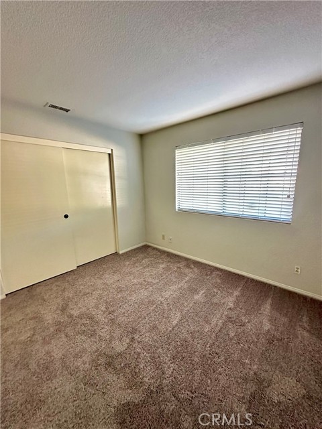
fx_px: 174
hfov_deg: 85.7
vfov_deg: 102.1
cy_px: 214
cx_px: 161
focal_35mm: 14
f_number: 2.2
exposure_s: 1/44
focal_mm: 2.22
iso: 1250
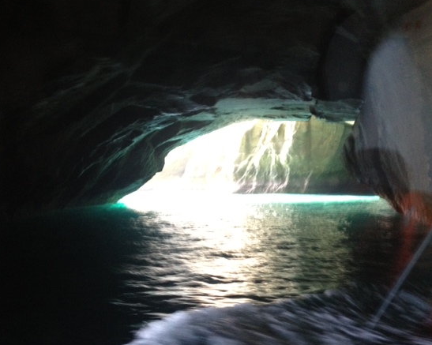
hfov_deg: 45.8
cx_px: 235
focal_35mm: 40
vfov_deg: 37.3
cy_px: 171
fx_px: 511
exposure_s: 1/20
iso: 250
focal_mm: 4.28
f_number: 2.4
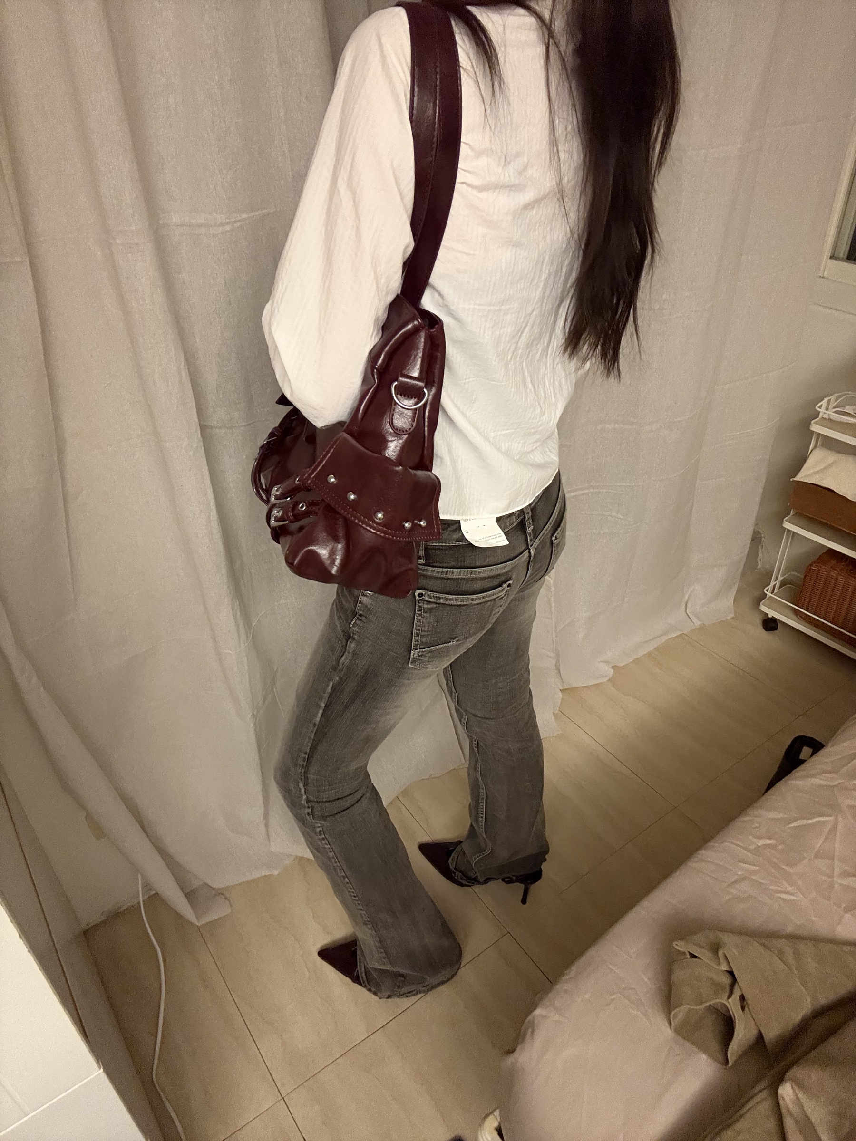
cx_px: 428
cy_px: 570
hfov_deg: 58.9
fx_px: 758
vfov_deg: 73.9
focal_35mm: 23
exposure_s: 1/24
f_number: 1.9
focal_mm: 2.69
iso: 500
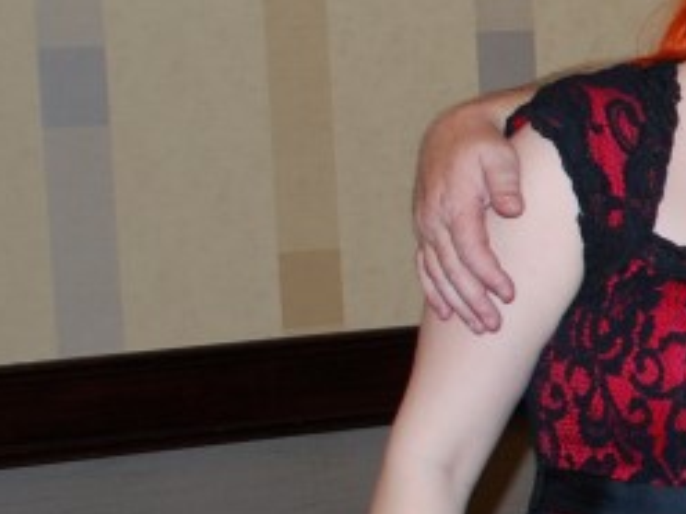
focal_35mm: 147
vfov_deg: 10.1
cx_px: 1216
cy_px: 348
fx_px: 2913
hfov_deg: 12.3
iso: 200
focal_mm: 22
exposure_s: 1/60
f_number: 4
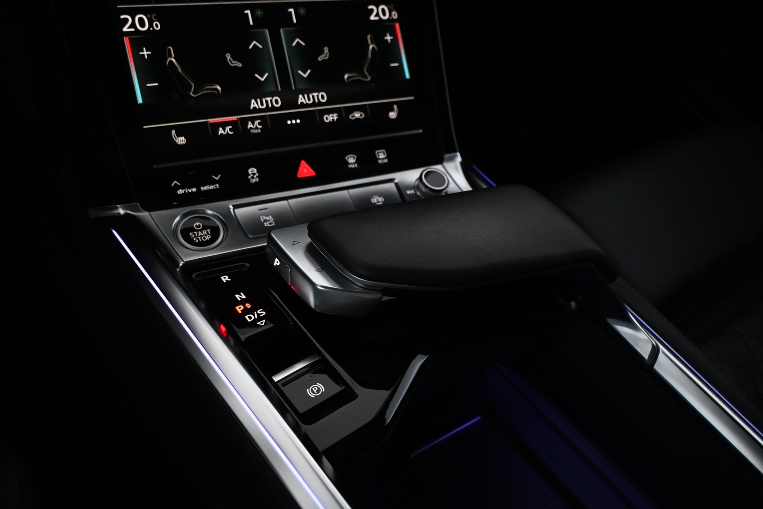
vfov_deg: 43.6
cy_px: 254
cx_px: 382
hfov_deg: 61.9
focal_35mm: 30
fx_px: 636
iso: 3200
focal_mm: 20
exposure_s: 1/100
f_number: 3.8
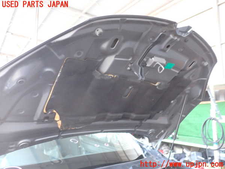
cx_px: 112
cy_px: 84
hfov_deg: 60.0
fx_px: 195
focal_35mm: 30
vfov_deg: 46.8
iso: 500
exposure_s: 1/30
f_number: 2.3
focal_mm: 5.4
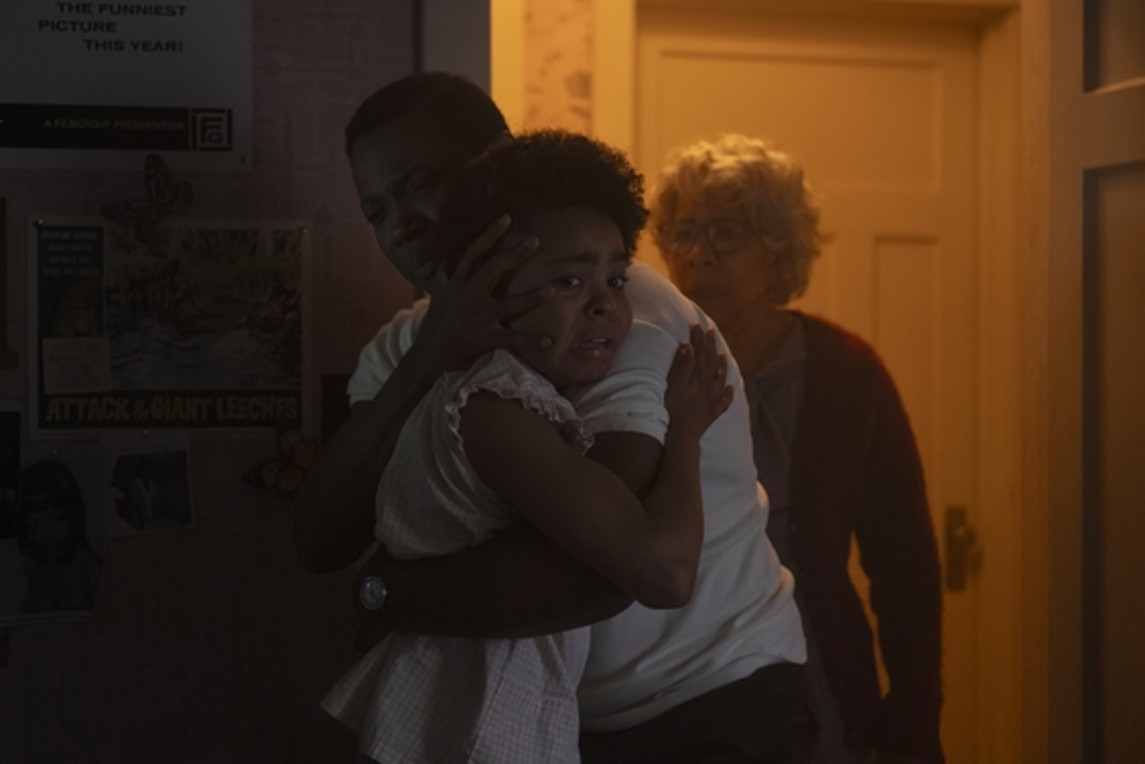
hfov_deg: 27.0
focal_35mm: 75
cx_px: 572
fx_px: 2385
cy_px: 382
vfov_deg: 18.2
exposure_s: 1/125
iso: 3200
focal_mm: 50
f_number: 2.2
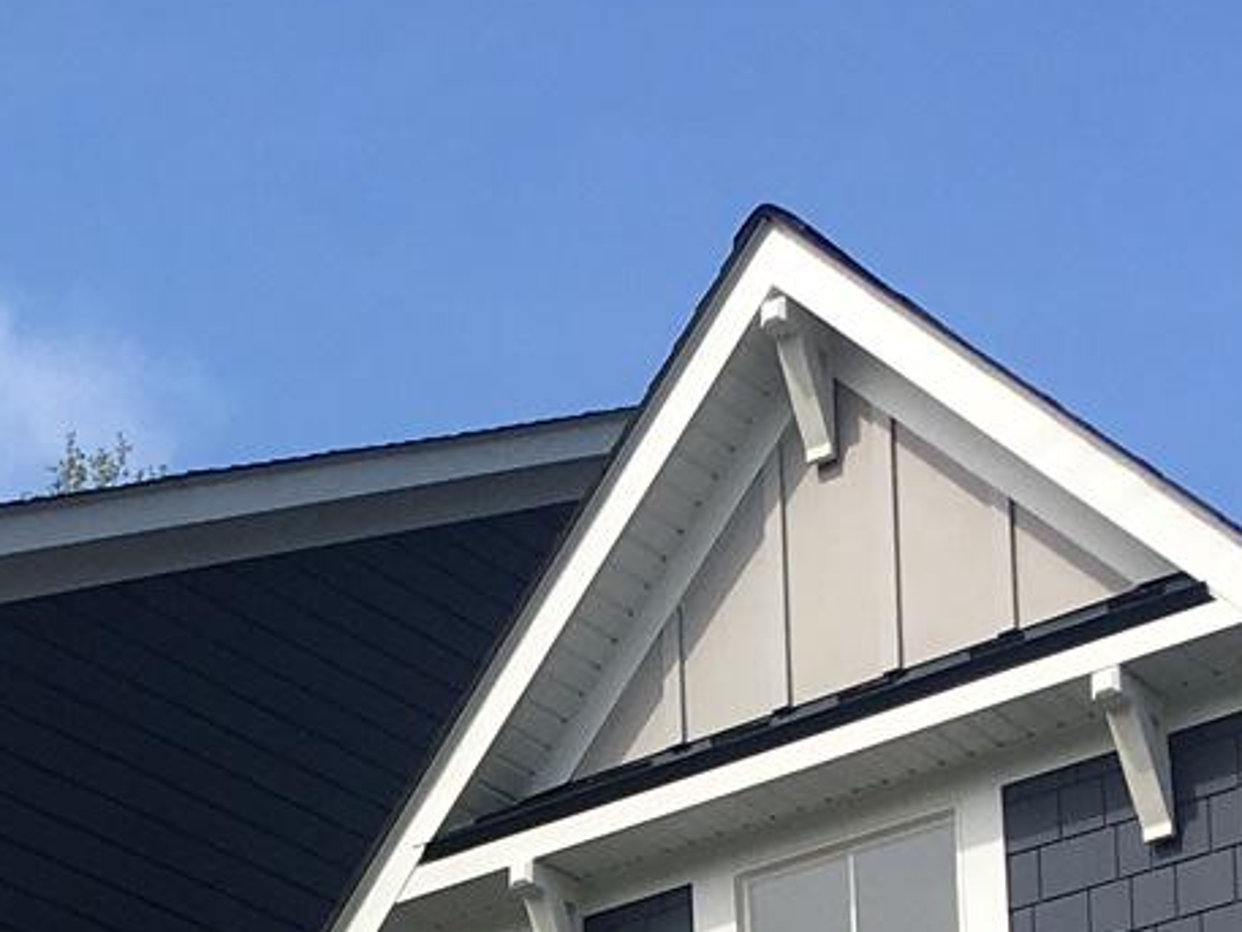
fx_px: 4594
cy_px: 1497
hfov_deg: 15.1
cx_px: 14
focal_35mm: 128
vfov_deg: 11.0
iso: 25
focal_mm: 4.15
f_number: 2.2
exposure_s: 1/1304
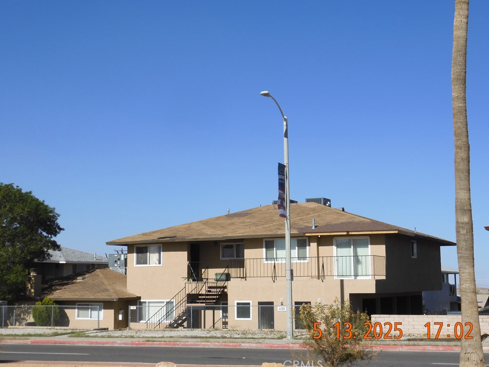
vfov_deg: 28.6
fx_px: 720
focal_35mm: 51
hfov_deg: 37.5
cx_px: 245
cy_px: 185
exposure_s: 1/1600
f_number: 4
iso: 100
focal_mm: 8.9
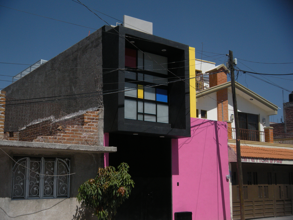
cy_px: 110
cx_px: 146
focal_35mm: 49
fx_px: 415
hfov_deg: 38.9
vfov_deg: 29.7
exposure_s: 1/659
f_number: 7.1
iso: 100
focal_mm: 8.2
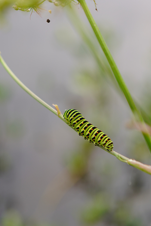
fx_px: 585
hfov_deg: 14.7
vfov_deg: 21.8
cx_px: 68
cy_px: 67
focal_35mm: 93
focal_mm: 45
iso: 100
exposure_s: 1/250
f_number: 2.8
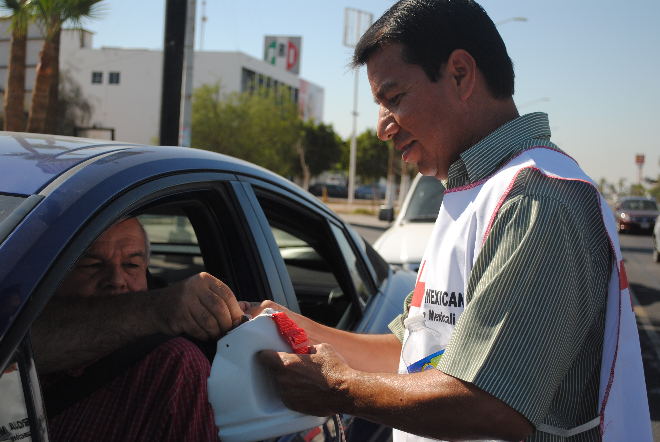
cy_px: 221
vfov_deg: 25.1
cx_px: 330
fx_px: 991
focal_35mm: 54
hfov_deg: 36.8
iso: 180
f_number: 5
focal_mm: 36
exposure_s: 1/1000
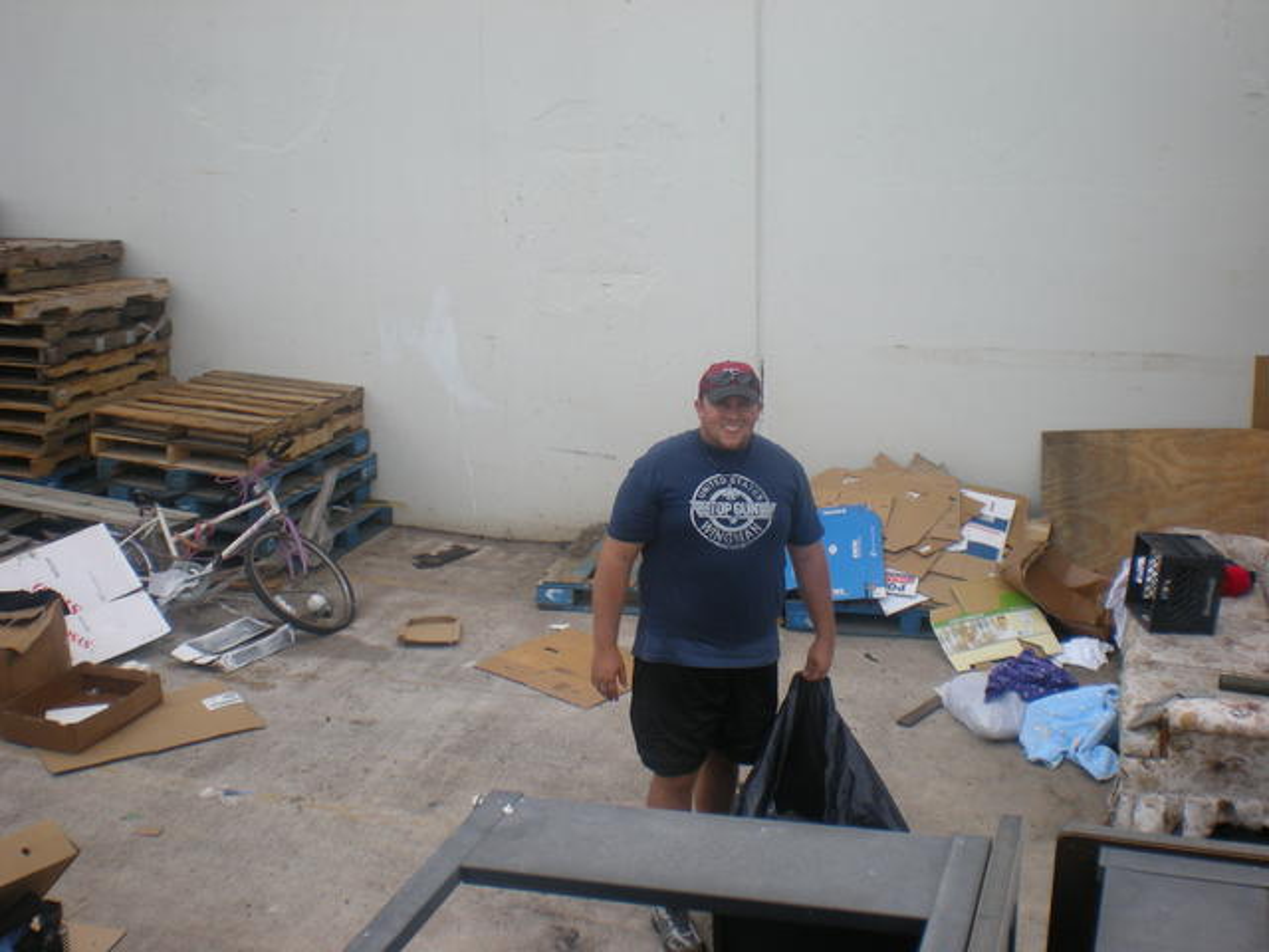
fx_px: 1393
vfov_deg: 37.7
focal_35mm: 38
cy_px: 476
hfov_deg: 49.0
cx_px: 634
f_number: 4.6
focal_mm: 6.3
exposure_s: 1/242
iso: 64
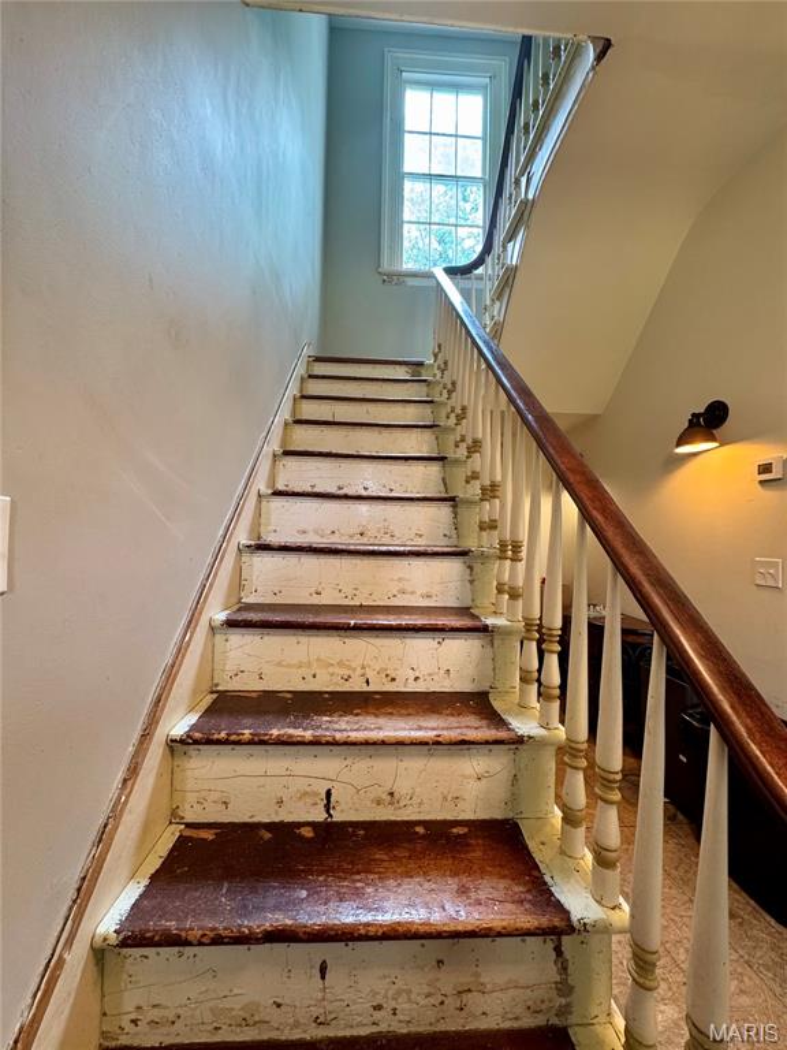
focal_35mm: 14
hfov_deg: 85.7
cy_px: 525
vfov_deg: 102.1
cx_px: 394
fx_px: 424
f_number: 2.2
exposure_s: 1/60
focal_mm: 2.22
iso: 250
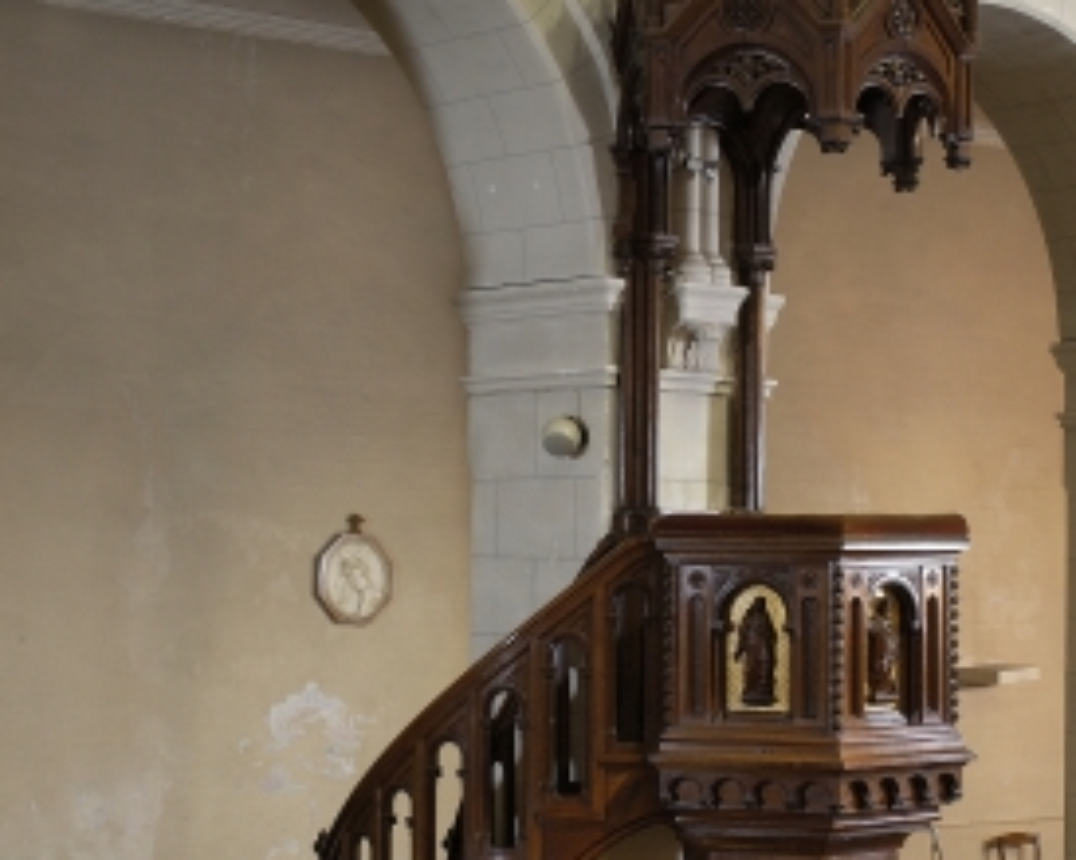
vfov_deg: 16.7
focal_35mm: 92
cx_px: 624
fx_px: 2925
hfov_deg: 20.8
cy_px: 393
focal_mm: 35
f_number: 11
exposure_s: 1
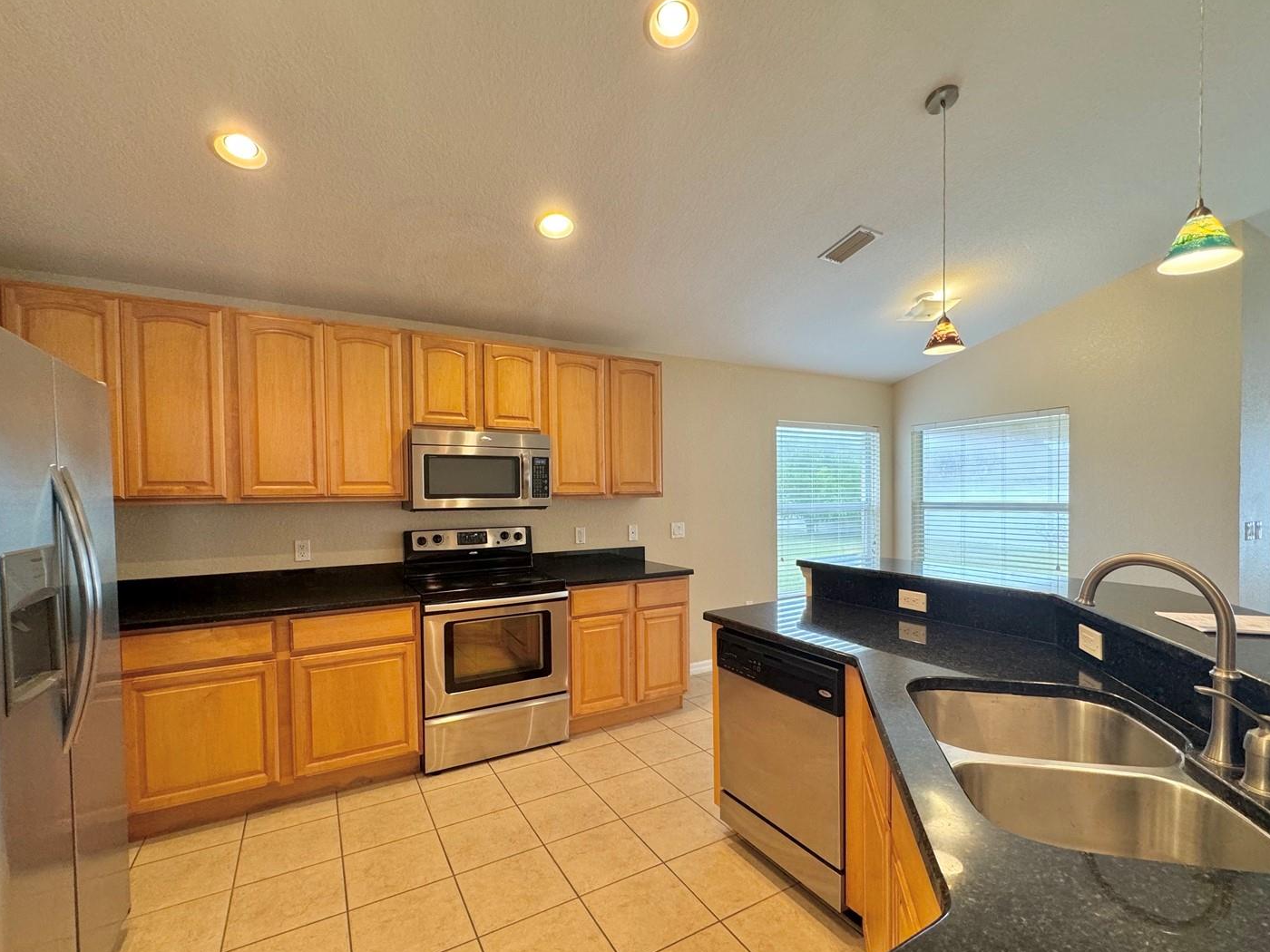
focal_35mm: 16
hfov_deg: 94.5
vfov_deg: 78.0
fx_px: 587
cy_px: 507
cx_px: 650
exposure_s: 1/60
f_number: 2.2
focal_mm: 2.22
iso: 200
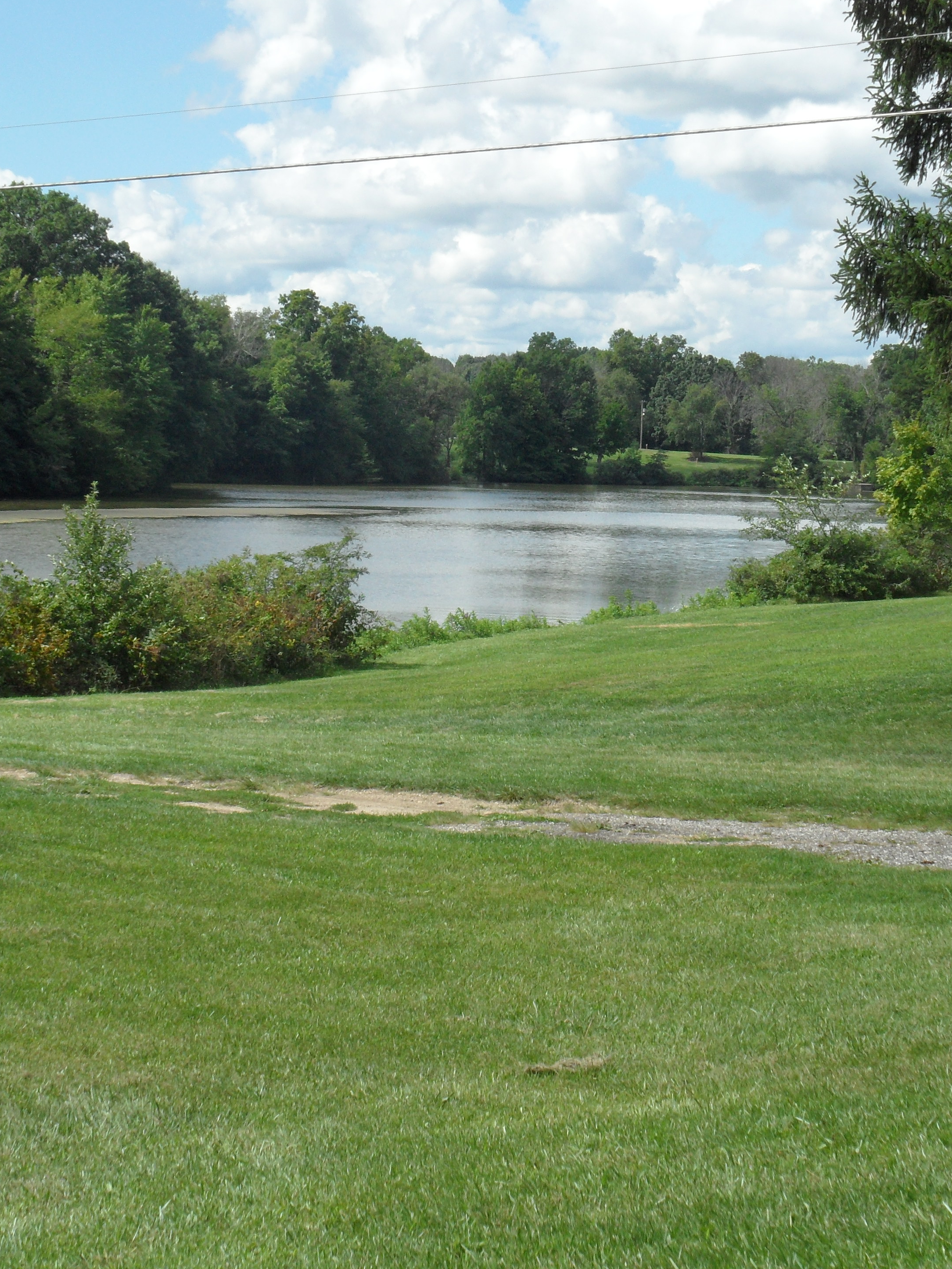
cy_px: 635
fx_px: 3044
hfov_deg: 17.8
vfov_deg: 23.6
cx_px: 507
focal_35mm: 83
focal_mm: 10.3
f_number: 5.6
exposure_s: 1/350
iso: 80
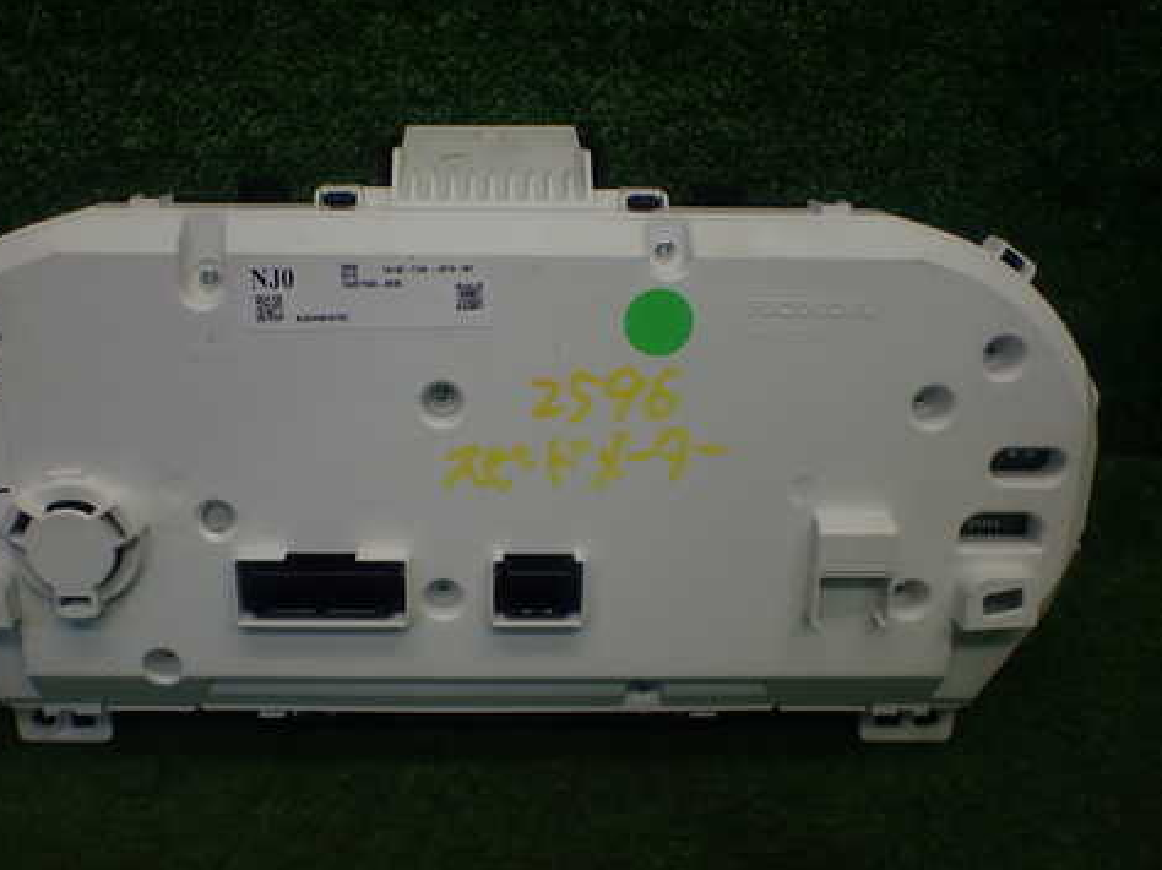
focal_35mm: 38
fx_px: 1275
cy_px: 483
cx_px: 503
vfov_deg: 37.6
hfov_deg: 48.9
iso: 100
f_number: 2.3
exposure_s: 1/160
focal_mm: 5.4
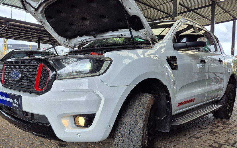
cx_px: 105
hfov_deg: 62.7
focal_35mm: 30
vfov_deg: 41.7
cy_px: 85
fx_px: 194
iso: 40
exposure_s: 1/507
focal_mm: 5.4
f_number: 1.8
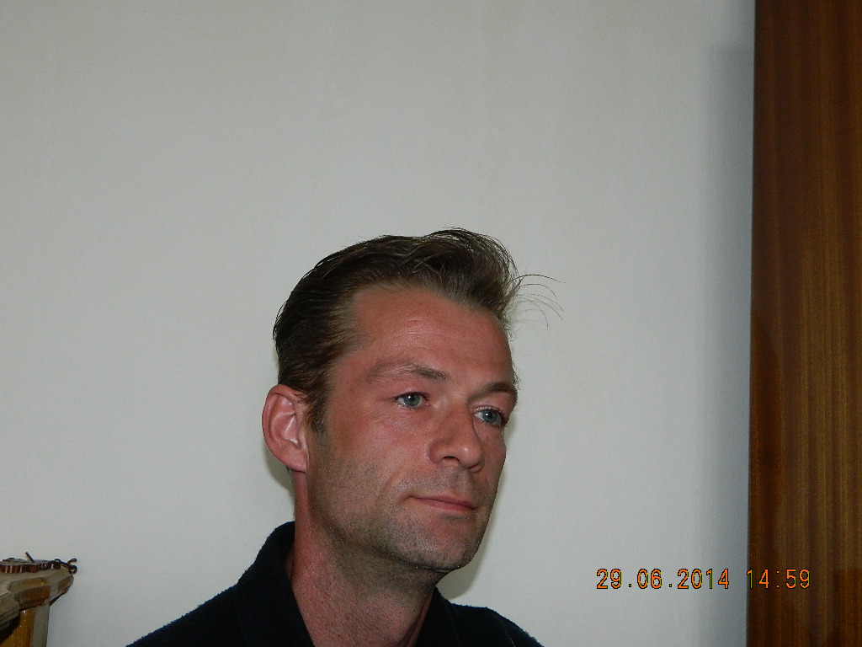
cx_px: 431
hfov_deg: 40.4
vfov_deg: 30.9
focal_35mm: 47
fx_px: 1170
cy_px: 324
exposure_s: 1/50
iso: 200
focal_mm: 8.4
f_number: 3.6
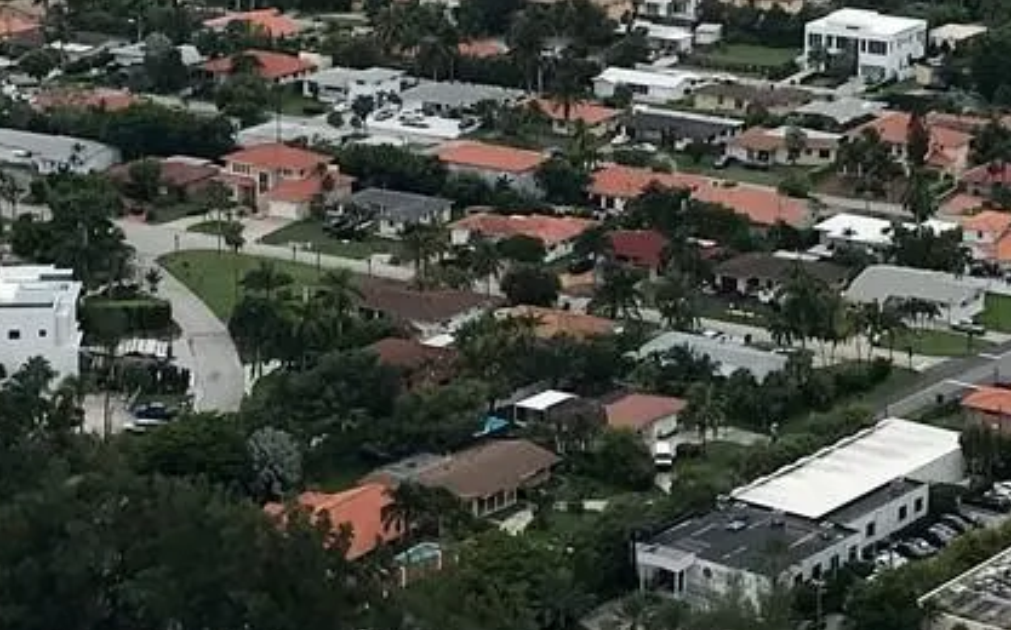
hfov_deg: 18.2
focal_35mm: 114
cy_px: 143
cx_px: 691
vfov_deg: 11.4
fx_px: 3139
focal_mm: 3.99
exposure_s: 1/2519
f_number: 1.8
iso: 20
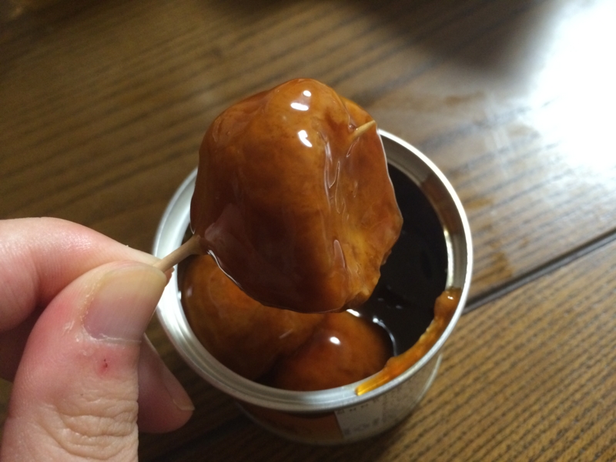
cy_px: 231
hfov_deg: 60.0
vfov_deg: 46.8
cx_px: 308
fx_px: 534
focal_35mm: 30
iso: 320
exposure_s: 1/30
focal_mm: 4.12
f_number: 2.2
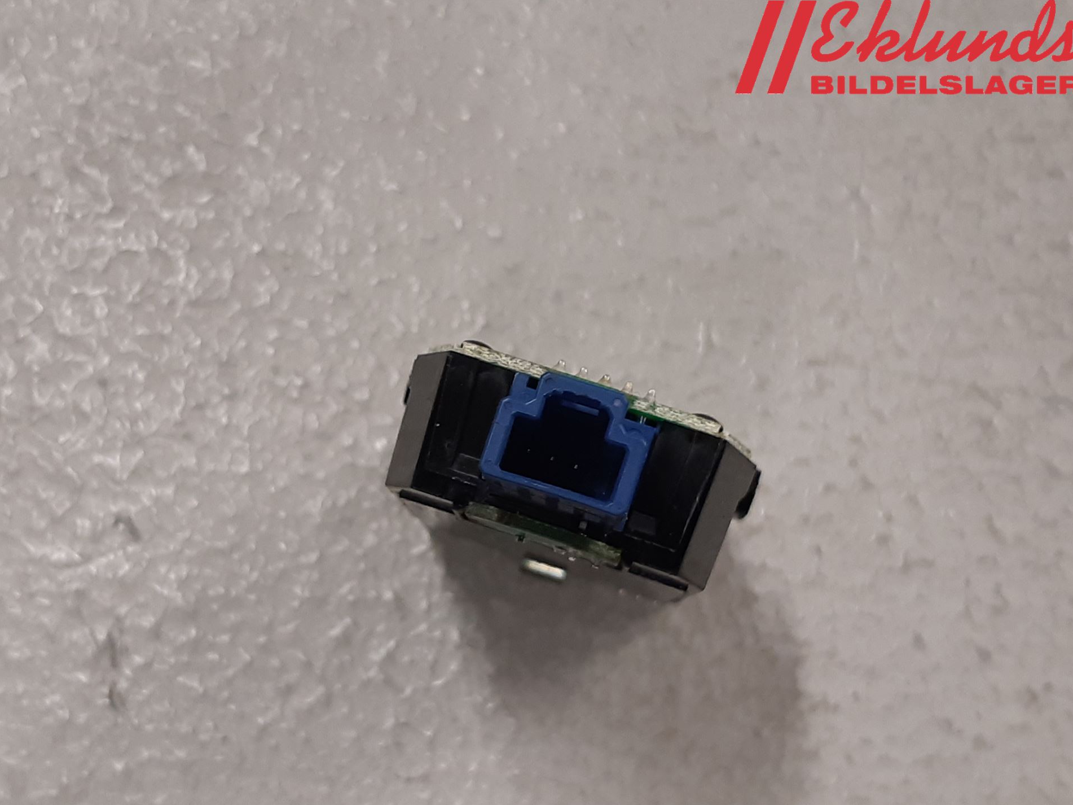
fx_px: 868
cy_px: 432
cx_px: 504
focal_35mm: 28
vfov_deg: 49.7
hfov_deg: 63.4
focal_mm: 3.93
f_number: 1.7
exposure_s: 1/50
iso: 100
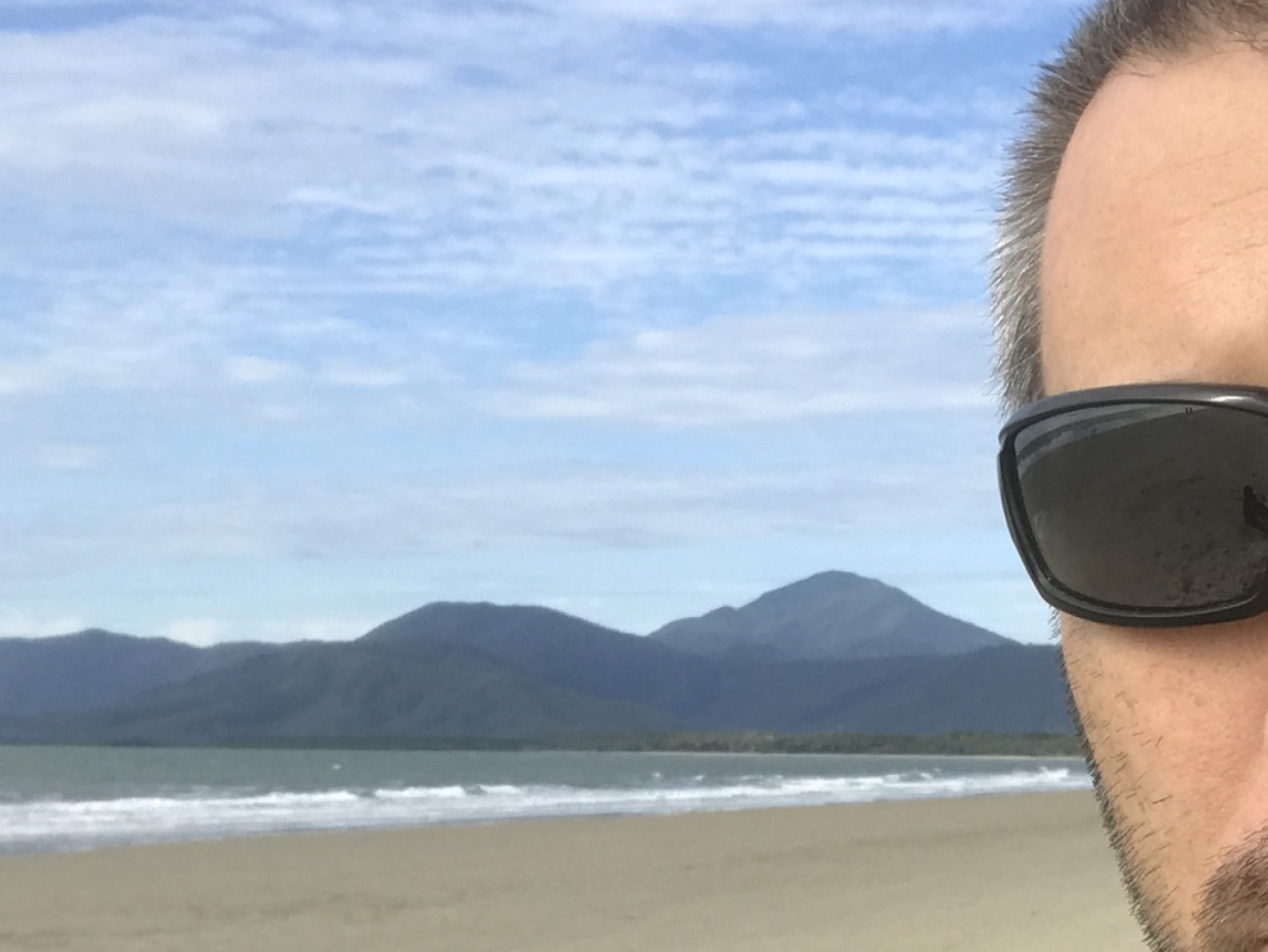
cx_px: 916
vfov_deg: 18.1
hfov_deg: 24.2
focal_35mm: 80
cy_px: 884
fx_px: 2932
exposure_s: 1/913
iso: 25
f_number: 2.2
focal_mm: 2.87
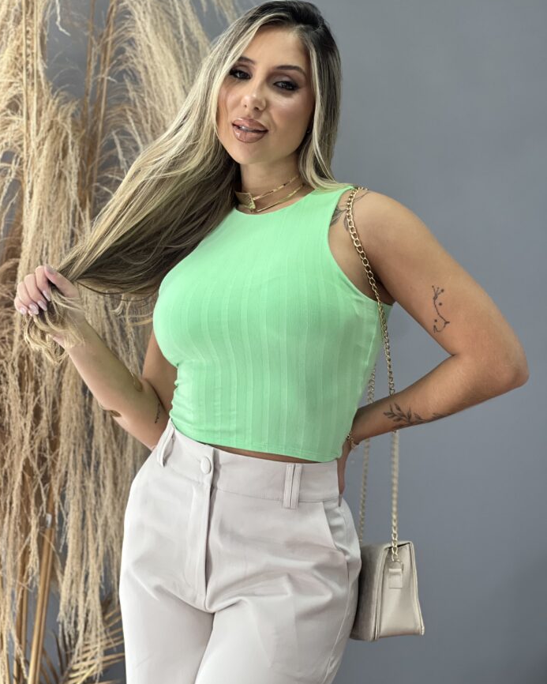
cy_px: 324
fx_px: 1639
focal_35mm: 81
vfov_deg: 23.6
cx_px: 272
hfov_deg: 18.9
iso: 250
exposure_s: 1/90
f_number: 2.8
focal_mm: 9
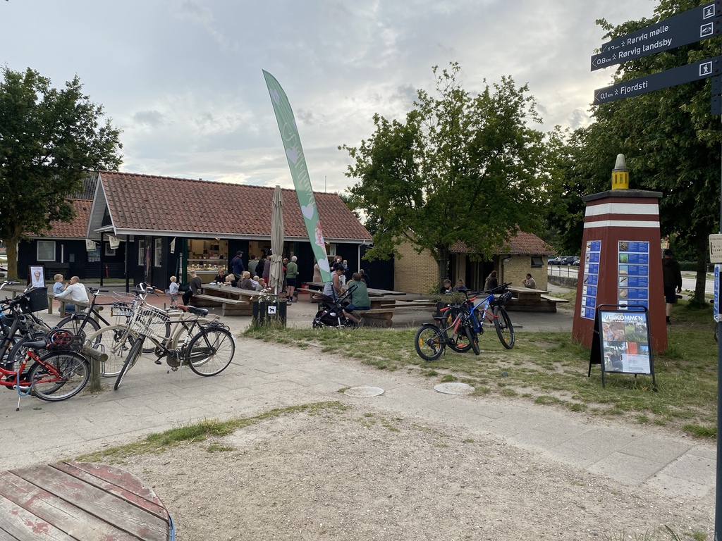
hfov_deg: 67.3
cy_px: 270
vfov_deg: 53.1
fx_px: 542
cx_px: 361
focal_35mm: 26
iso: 32
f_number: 1.8
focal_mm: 4.25
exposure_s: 1/973
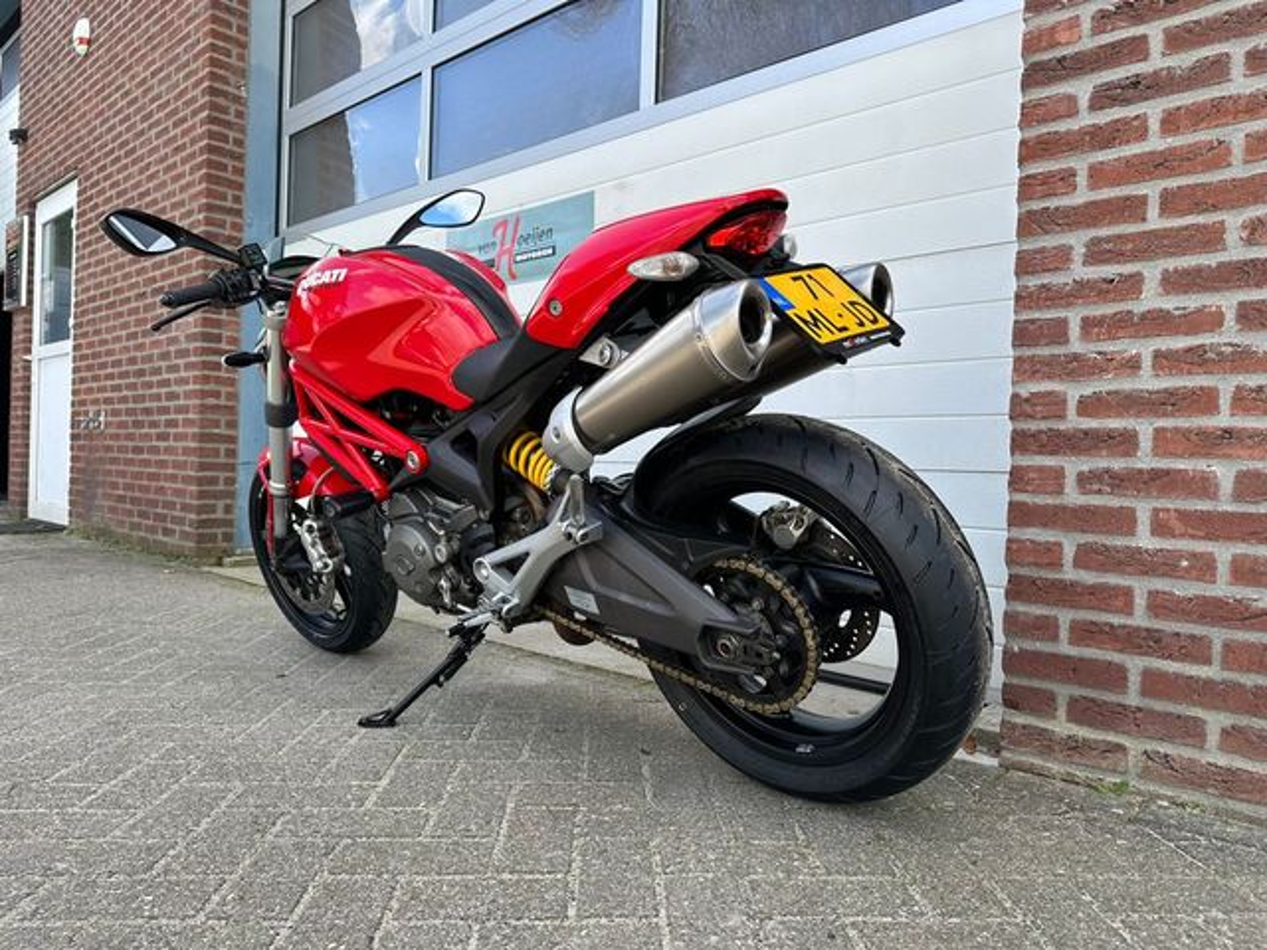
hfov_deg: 71.6
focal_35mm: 24
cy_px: 475
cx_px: 634
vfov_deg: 56.8
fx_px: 878
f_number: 1.78
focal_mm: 6.86
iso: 80
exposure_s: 1/943
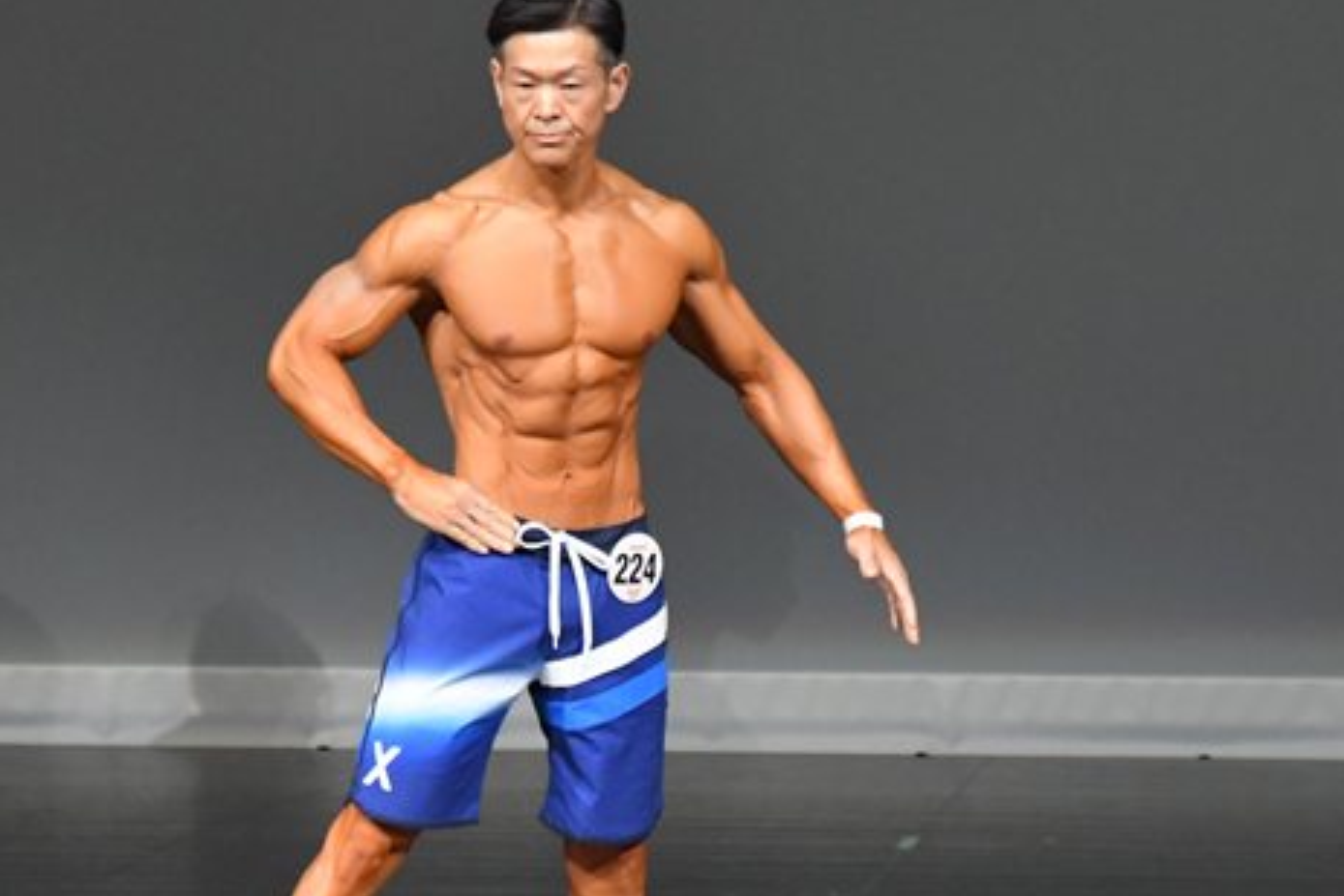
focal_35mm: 577
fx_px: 21547
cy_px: 629
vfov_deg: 2.4
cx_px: 582
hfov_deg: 3.6
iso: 5000
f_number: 5.6
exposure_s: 1/400
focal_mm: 230
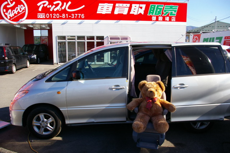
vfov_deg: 43.6
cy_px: 76
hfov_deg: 62.0
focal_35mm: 30
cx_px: 115
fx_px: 192
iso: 200
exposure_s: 1/180
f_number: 8
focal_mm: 20
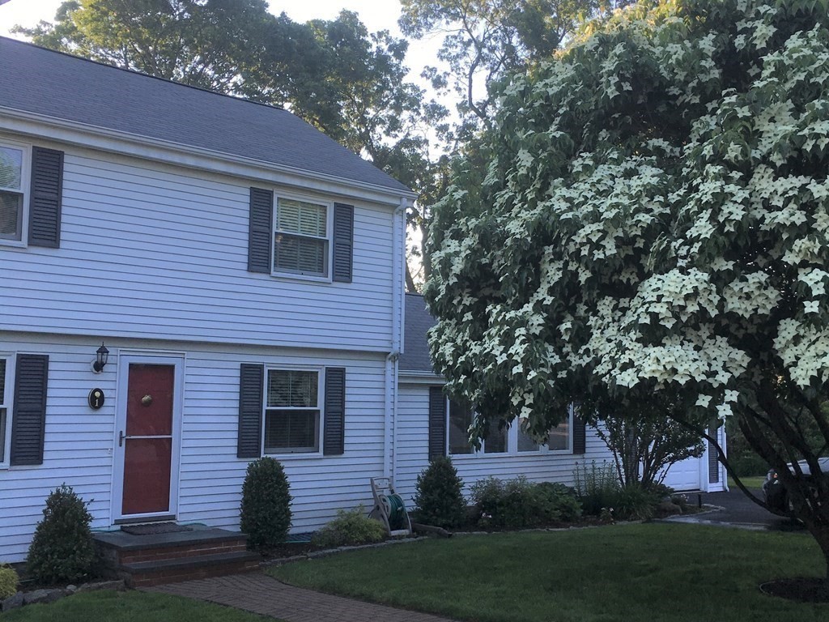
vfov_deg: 48.2
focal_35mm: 29
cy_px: 311
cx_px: 414
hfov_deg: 61.7
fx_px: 695
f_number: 2.2
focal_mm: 4.15
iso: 25
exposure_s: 1/442
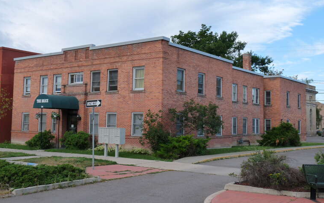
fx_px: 406
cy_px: 94
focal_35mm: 46
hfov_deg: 43.5
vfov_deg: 28.0
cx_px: 161
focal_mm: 7.6
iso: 160
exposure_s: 1/250
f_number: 4
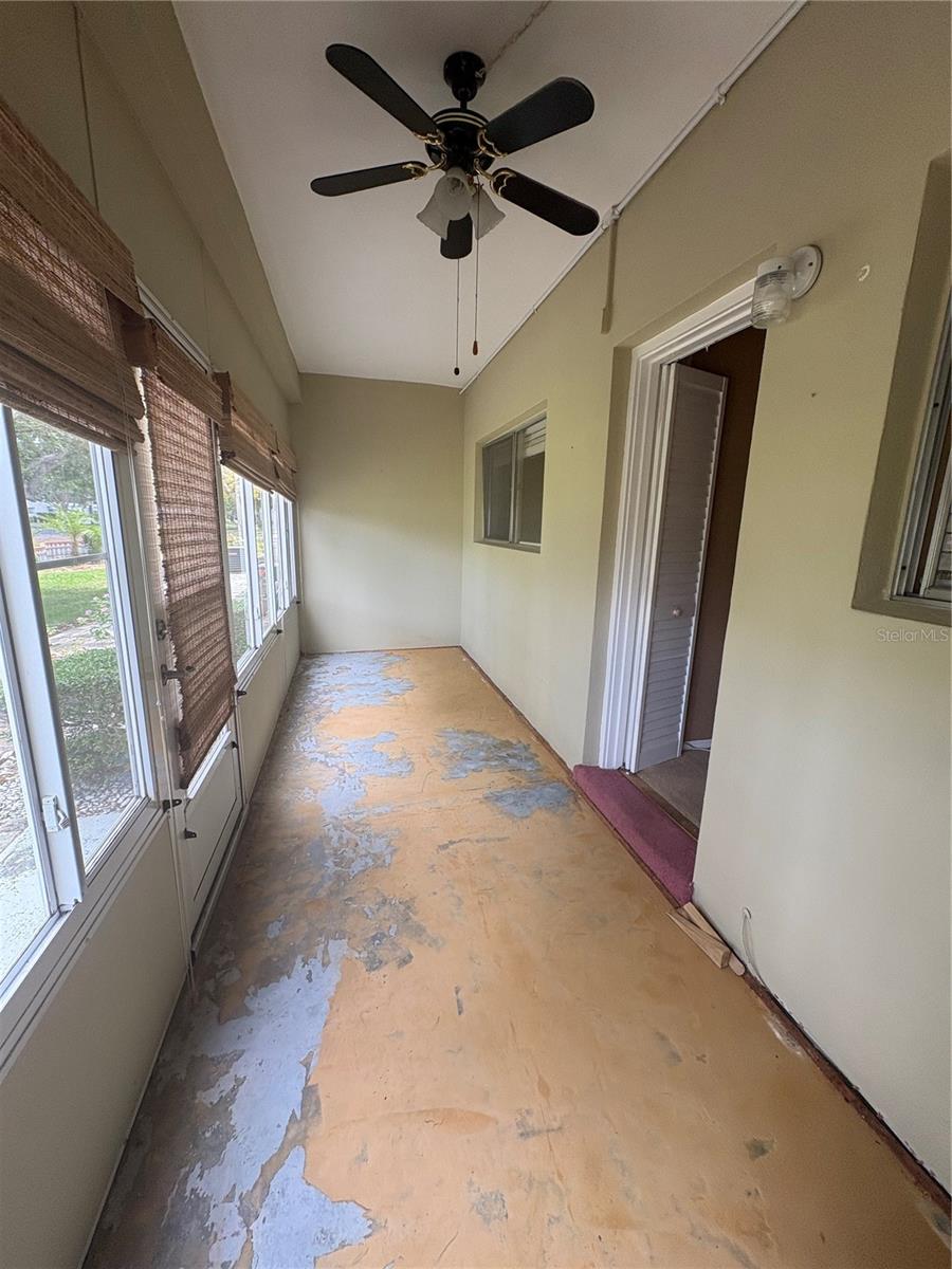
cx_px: 476
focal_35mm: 14
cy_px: 634
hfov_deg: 85.7
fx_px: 513
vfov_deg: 102.1
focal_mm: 2.22
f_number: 2.2
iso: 80
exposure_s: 1/99
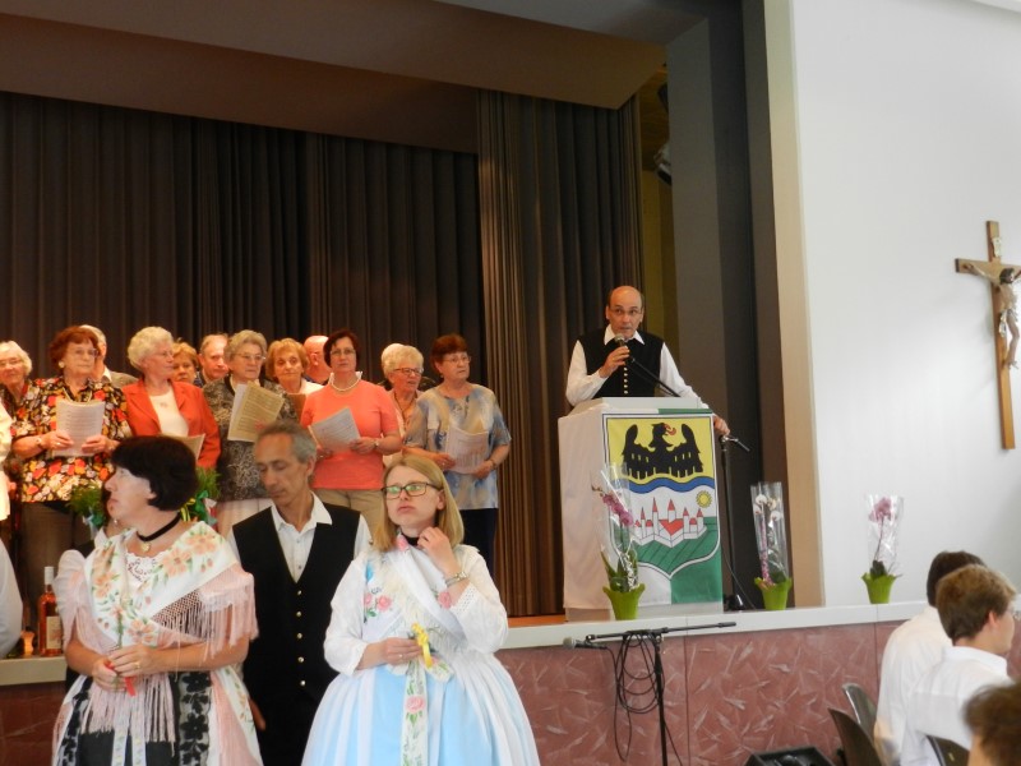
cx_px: 510
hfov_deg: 36.2
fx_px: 1563
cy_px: 383
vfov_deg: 27.5
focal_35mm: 53
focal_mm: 9.4
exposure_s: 1/30
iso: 400
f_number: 4.4
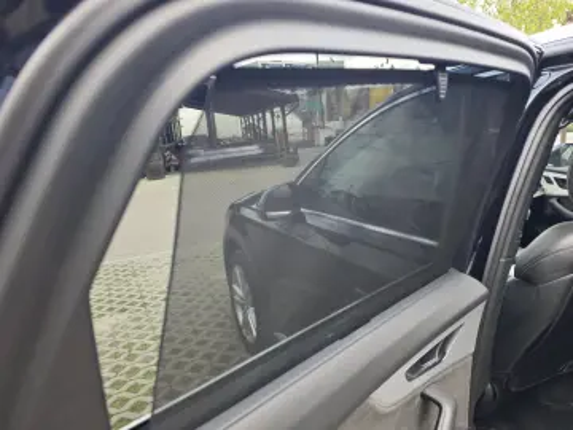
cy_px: 215
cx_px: 286
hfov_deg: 73.9
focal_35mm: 23
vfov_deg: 58.9
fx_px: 381
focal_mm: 6.55
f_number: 1.6
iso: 50
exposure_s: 1/107
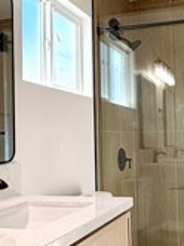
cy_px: 122
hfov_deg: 26.7
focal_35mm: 54
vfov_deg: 35.6
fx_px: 384
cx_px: 129
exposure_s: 1/157
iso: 64
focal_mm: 2.22
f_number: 2.2
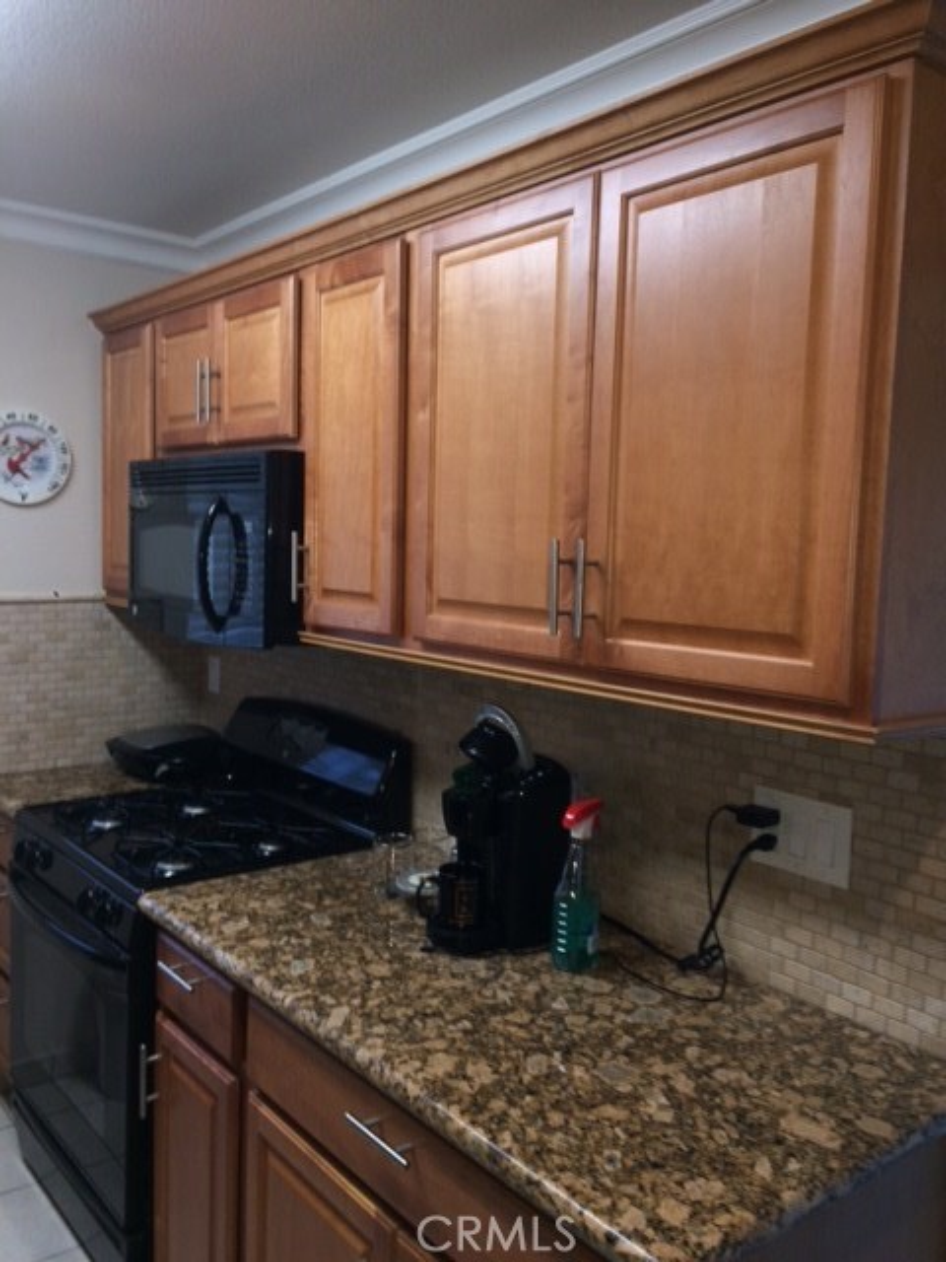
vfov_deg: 61.7
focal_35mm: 29
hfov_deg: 48.2
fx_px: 1057
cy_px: 631
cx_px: 473
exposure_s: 1/30
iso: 50
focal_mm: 4.15
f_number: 2.2
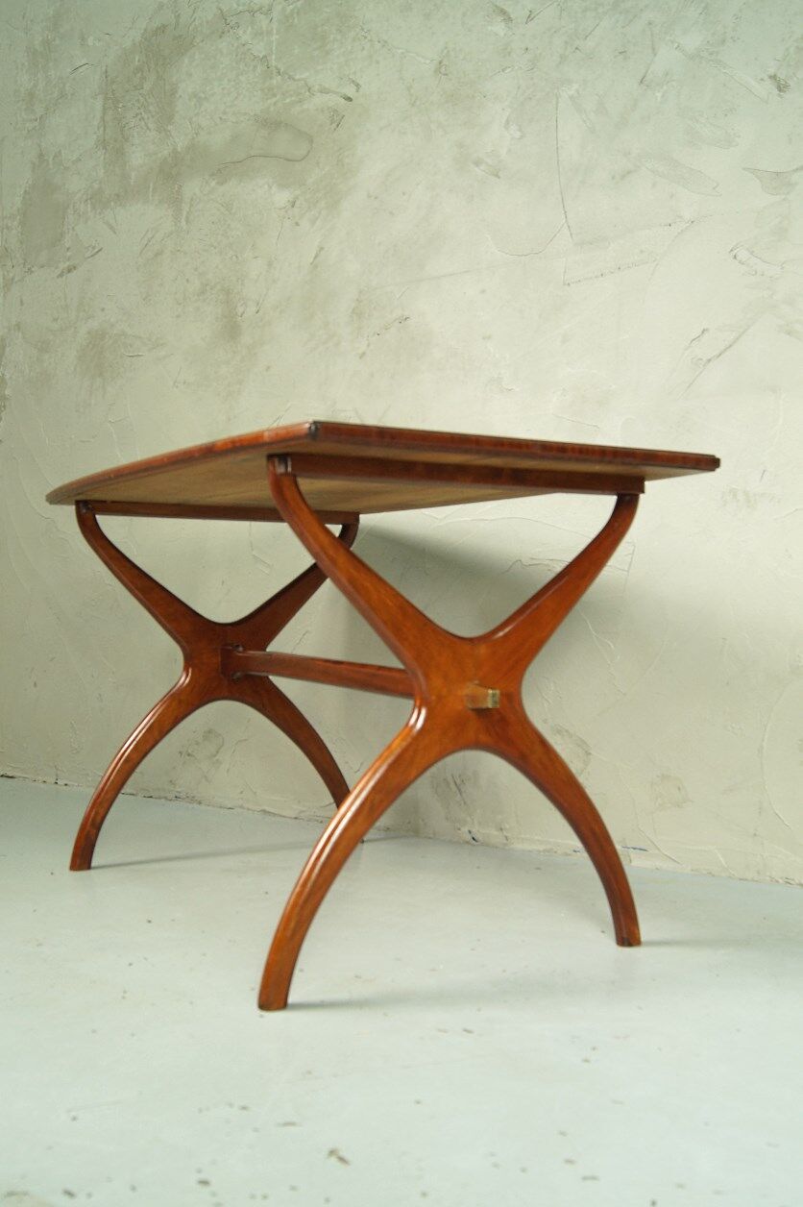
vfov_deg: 53.2
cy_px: 604
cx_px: 402
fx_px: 1206
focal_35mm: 36
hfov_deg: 36.8
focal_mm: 24
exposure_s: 1/25
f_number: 5.6
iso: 400
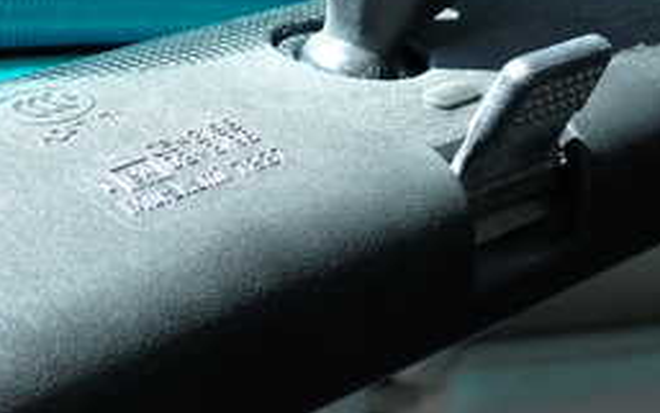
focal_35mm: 94
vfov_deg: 13.9
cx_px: 169
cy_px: 110
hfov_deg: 21.9
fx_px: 1692
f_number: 2.7
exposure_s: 1/125
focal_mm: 6.83
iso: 100
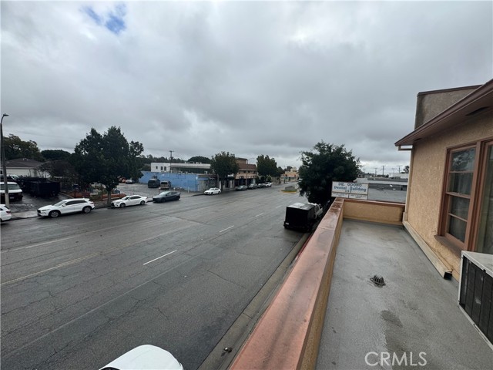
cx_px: 246
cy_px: 185
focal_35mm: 14
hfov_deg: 102.1
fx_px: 199
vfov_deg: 85.7
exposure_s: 1/899
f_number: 2.2
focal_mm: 2.22
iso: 50
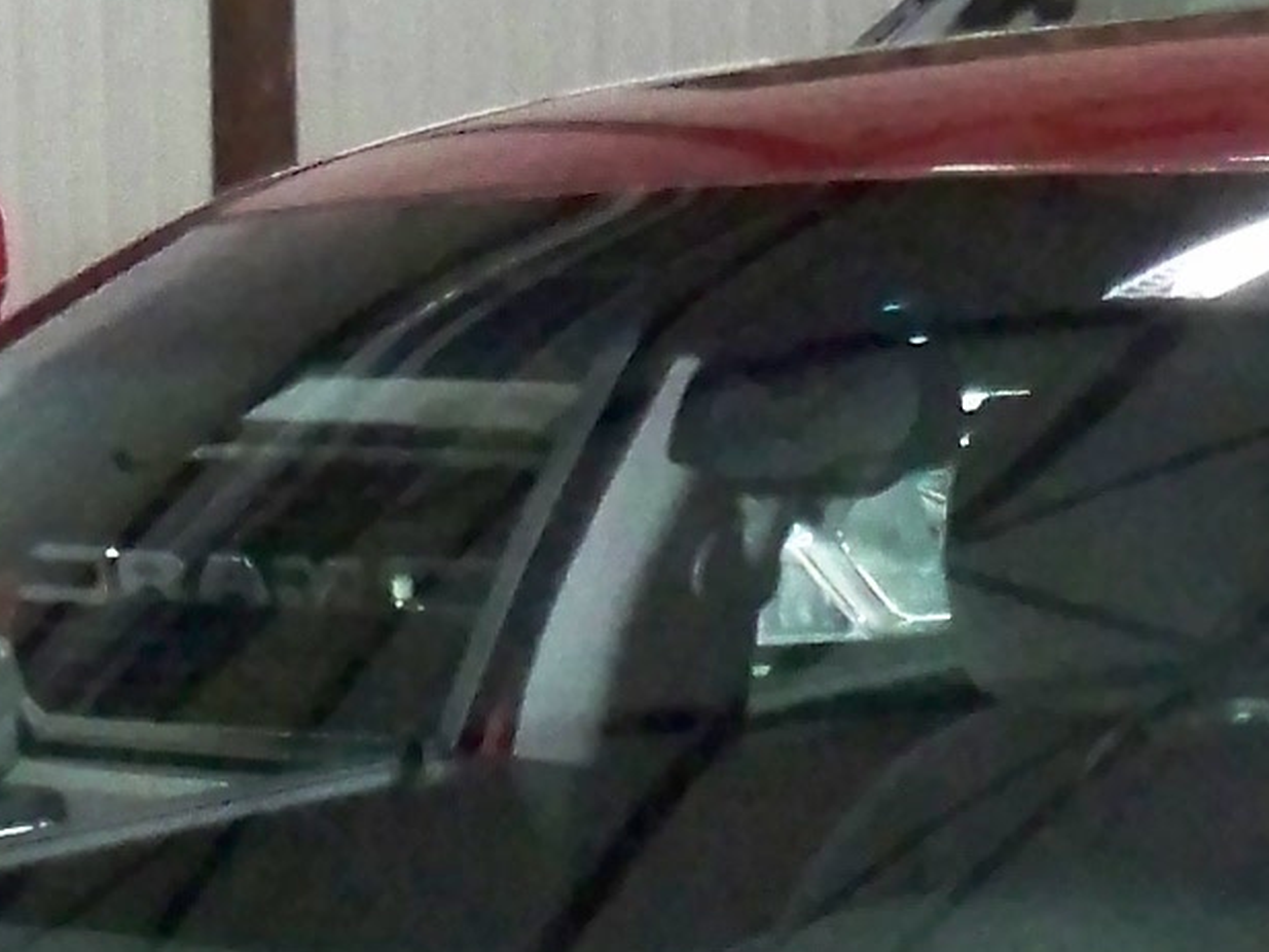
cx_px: 331
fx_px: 7590
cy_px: 1914
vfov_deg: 6.9
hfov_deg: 9.5
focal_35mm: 207
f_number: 3.1
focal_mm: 6.3
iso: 800
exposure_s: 1/60
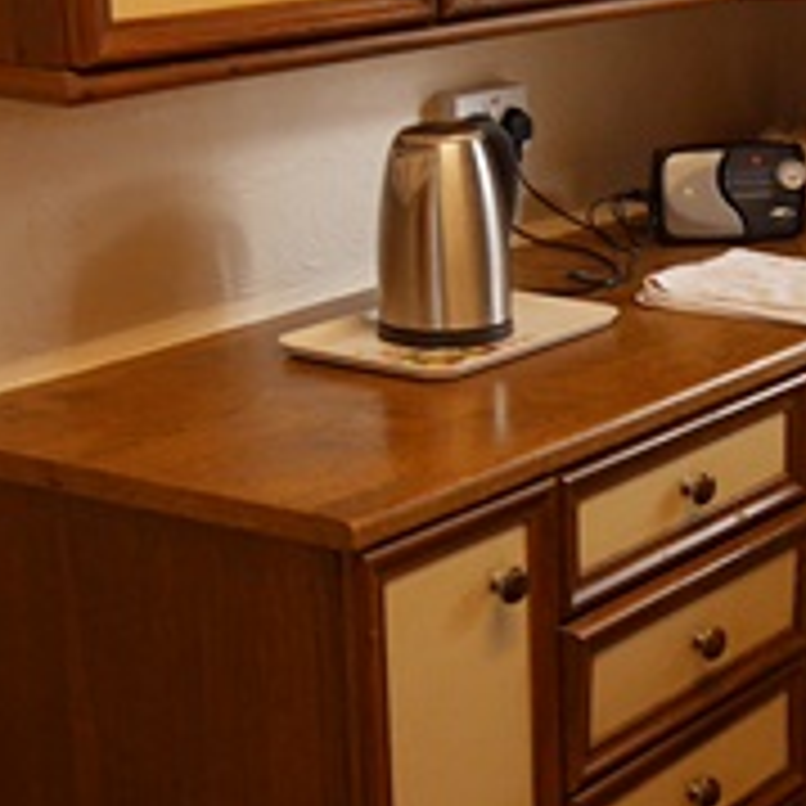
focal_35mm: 91
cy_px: 378
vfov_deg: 19.1
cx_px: 1033
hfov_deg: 17.9
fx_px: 2397
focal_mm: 9
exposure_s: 1/60
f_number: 4
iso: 320
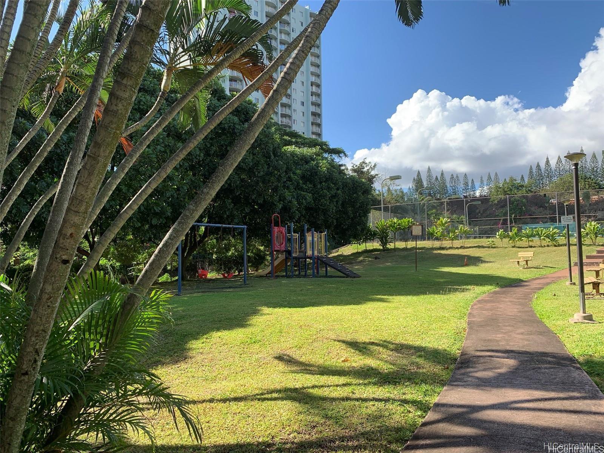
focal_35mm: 26
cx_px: 302
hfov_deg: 67.3
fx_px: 454
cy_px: 226
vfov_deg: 53.1
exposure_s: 1/936
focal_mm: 4.25
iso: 25
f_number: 1.8
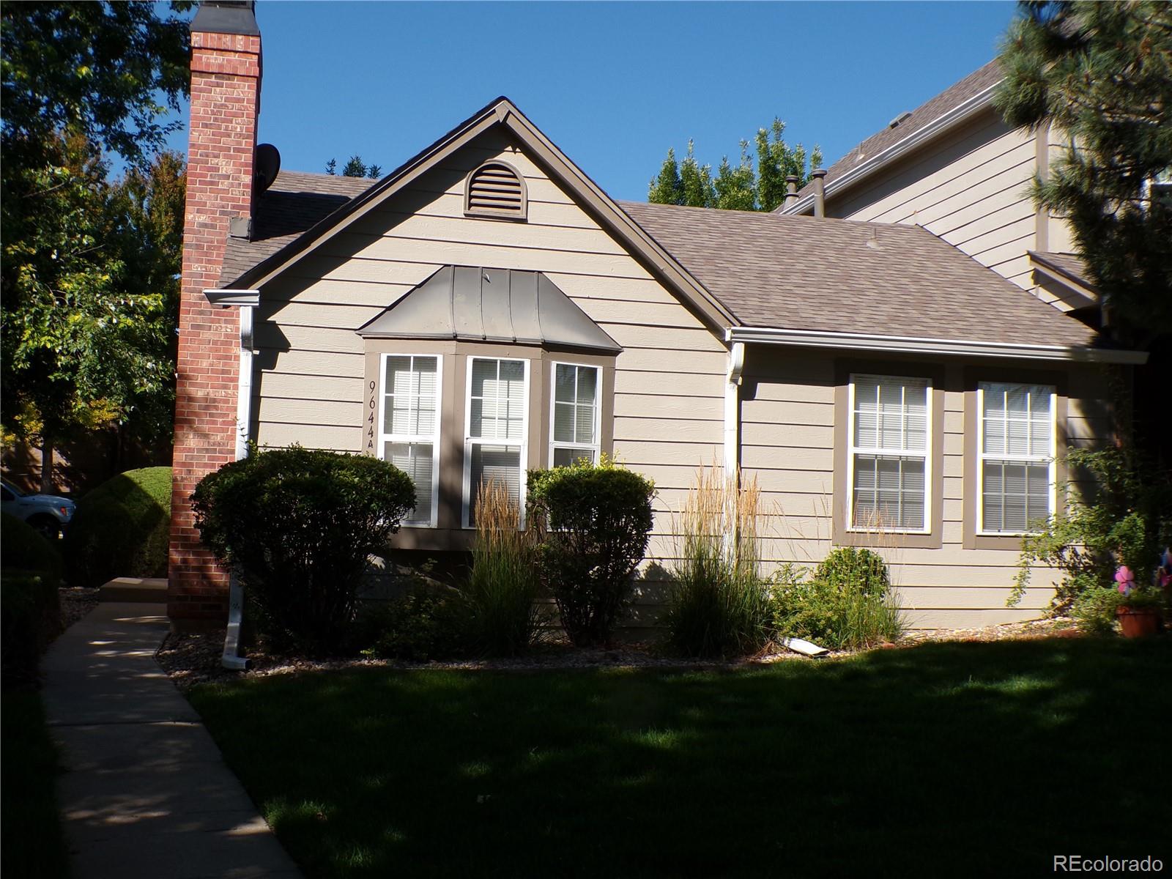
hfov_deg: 50.1
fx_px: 1253
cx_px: 586
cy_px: 440
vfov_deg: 38.7
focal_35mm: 37
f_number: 4.9
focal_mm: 6.6
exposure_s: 1/480
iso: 100
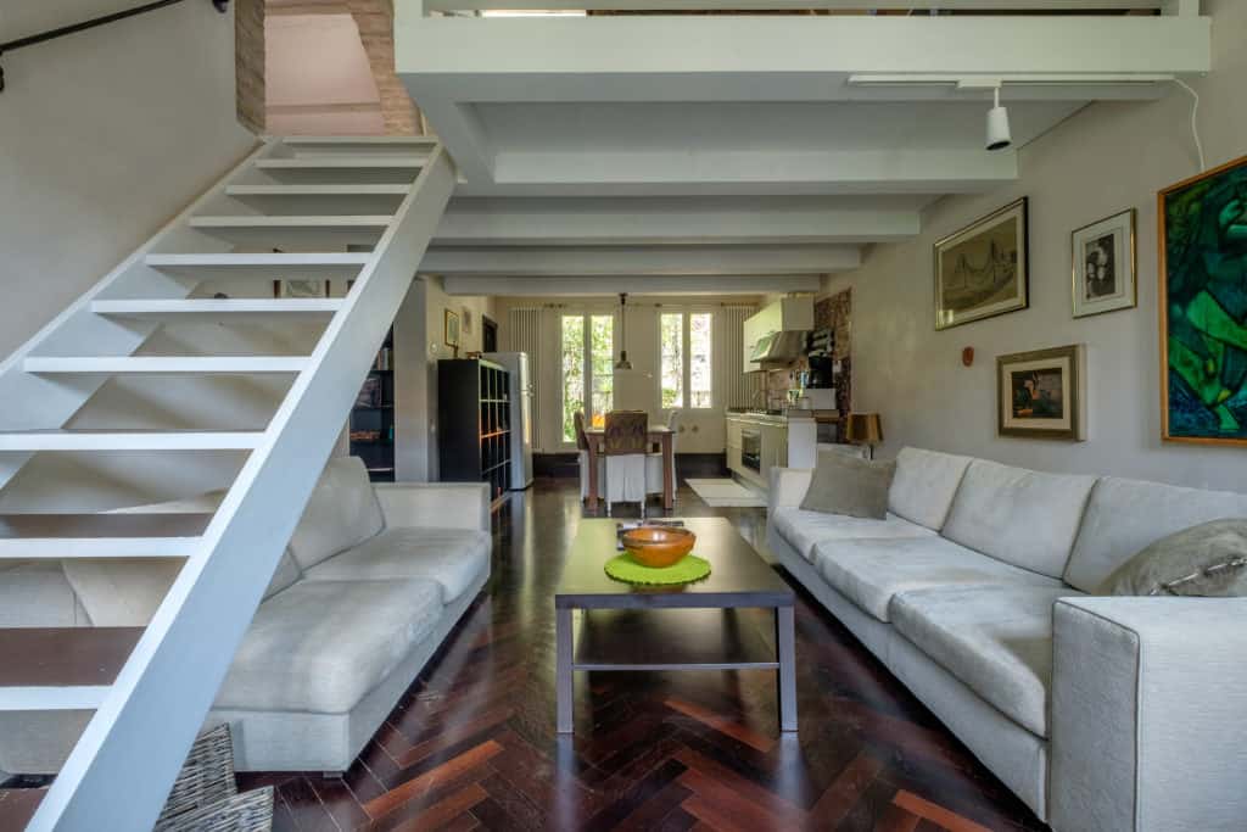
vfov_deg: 77.3
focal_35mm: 15
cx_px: 624
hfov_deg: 100.4
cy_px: 416
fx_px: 520
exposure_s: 1/20
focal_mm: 10
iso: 200
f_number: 8
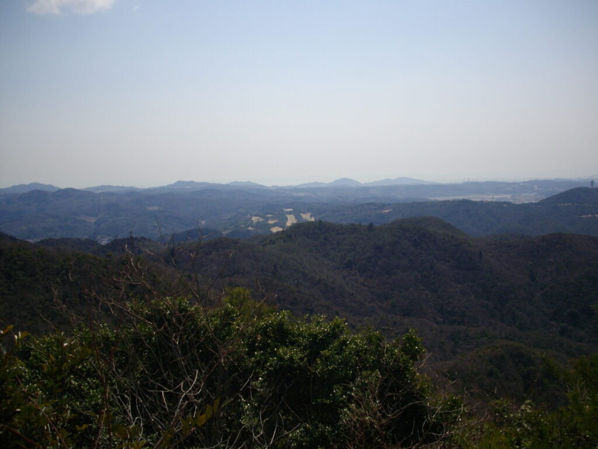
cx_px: 299
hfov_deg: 50.1
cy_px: 224
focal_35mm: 37
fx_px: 639
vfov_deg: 38.7
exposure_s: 1/800
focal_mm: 6.2
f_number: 5.6
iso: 100
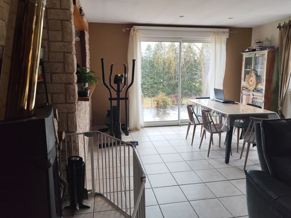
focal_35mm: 26
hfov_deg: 67.3
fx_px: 219
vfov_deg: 53.0
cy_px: 100
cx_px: 148
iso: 200
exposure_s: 1/50
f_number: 1.65
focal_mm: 6.19
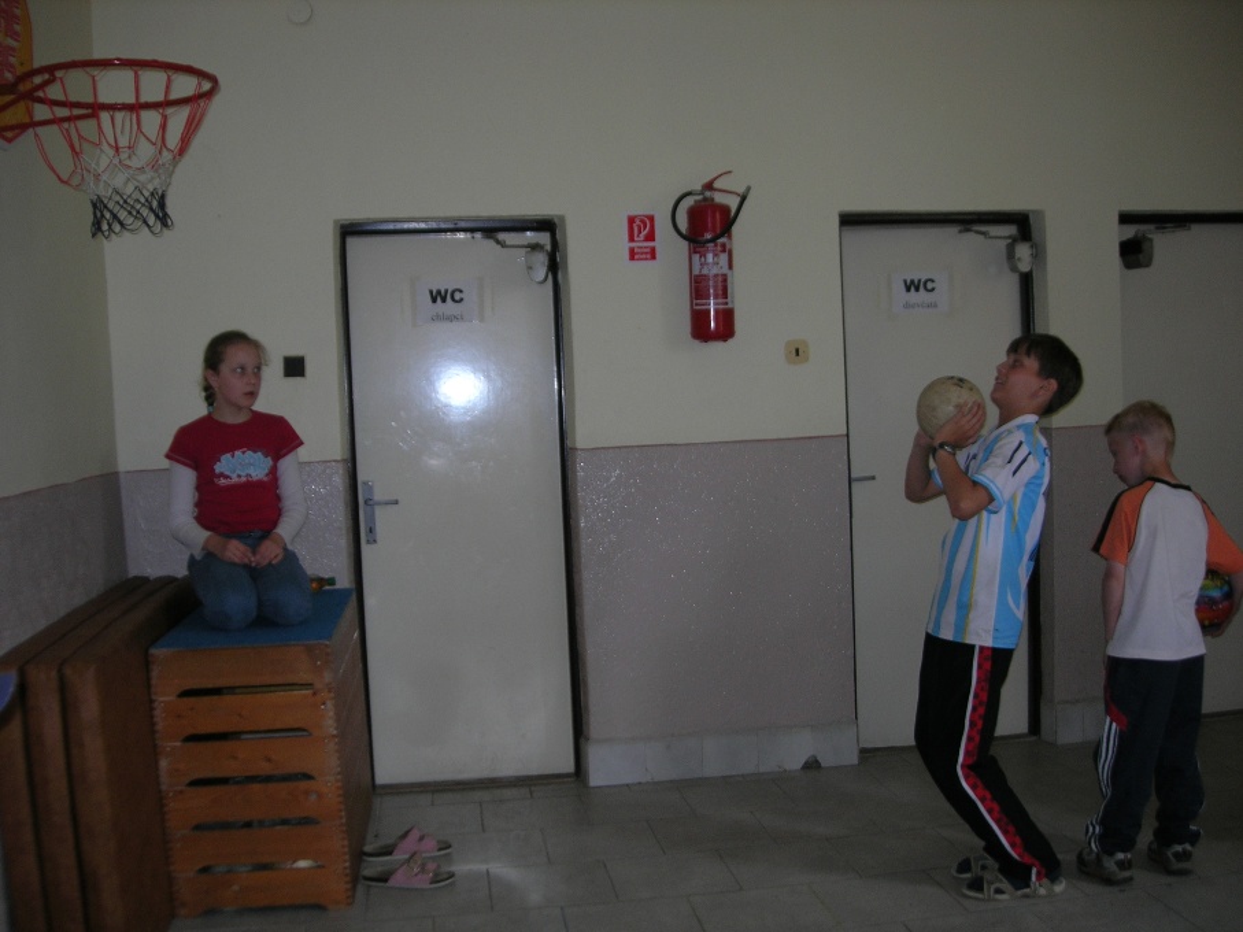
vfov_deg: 37.7
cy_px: 466
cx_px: 622
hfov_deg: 49.0
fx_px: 1364
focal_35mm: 38
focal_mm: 7.8
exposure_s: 1/60.1
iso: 64
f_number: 2.8
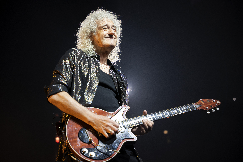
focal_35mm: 70
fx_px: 472
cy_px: 81
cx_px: 122
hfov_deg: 28.8
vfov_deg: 19.5
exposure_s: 1/800
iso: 2000
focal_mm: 70
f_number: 2.8
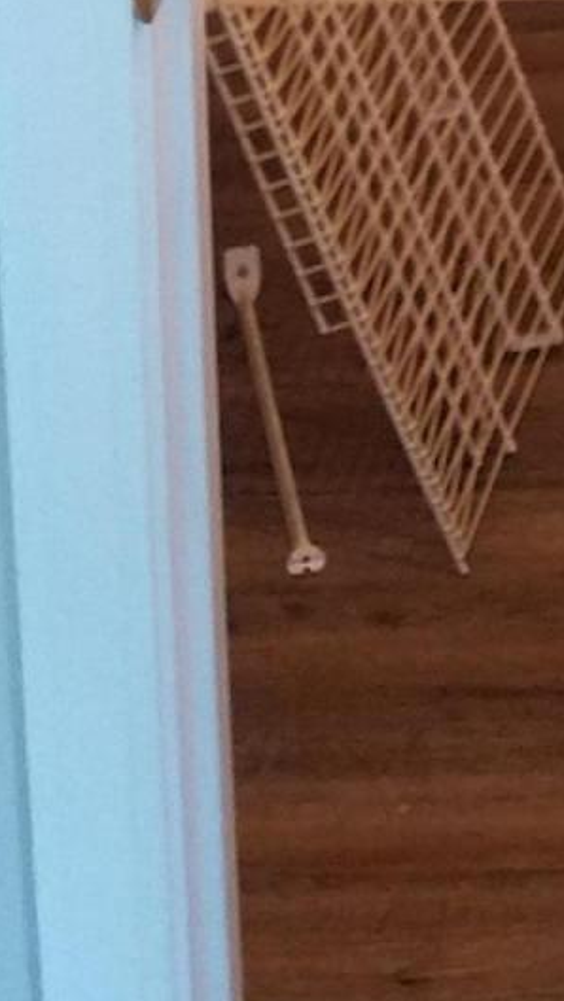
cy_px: -844
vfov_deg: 16.5
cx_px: 1139
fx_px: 2842
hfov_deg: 10.4
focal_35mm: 107
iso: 200
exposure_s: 1/16
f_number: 1.7
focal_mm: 4.2
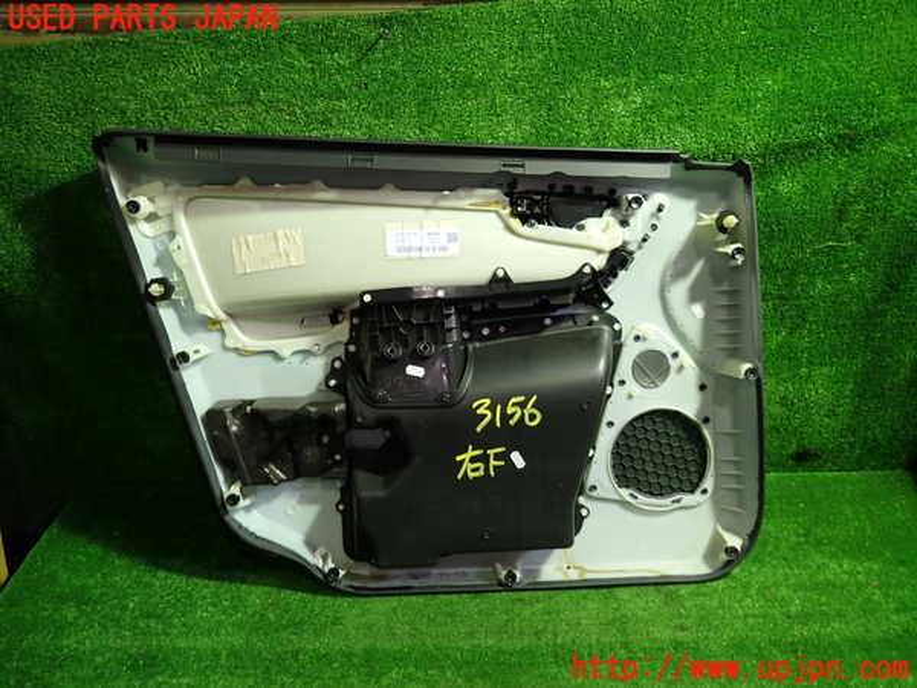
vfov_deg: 54.9
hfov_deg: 69.4
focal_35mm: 25
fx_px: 662
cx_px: 458
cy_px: 344
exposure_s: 1/30
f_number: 2
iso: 200
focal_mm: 4.5
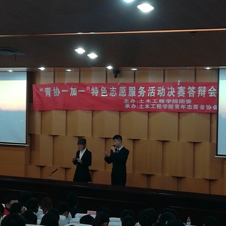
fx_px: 739
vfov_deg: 17.4
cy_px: 114
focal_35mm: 100
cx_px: 102
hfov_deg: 17.4
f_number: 2.2
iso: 320
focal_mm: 3.83
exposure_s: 1/33.3
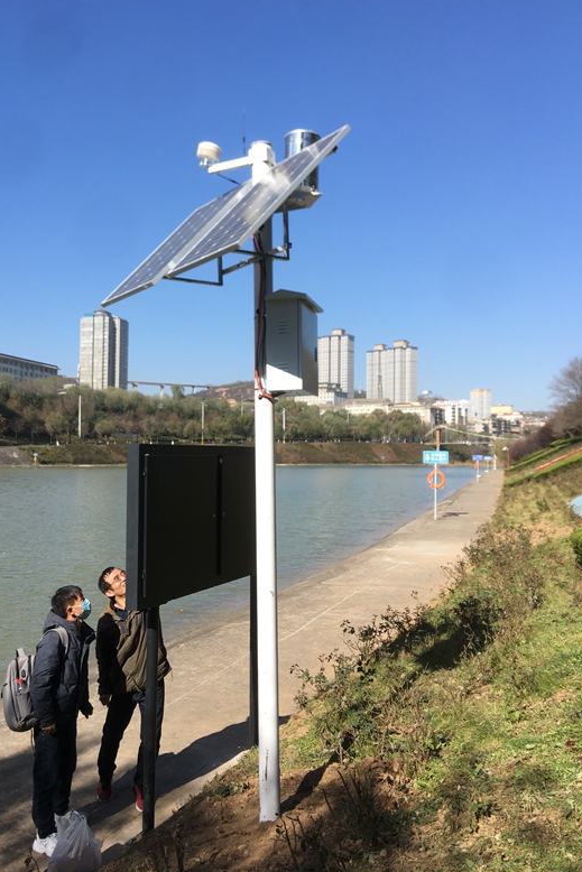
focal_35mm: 31
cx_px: 250
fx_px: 751
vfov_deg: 60.3
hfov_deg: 42.2
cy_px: 434
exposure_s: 1/1131
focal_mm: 4.15
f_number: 2.2
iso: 25
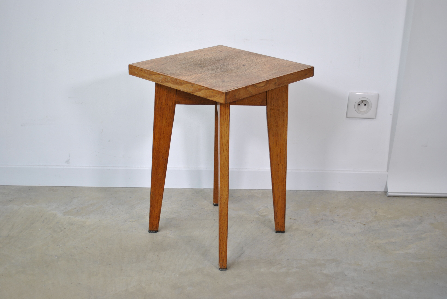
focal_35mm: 48
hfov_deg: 41.1
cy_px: 150
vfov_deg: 28.2
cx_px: 224
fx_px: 597
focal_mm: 32
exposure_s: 1/60
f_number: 4.8
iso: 200
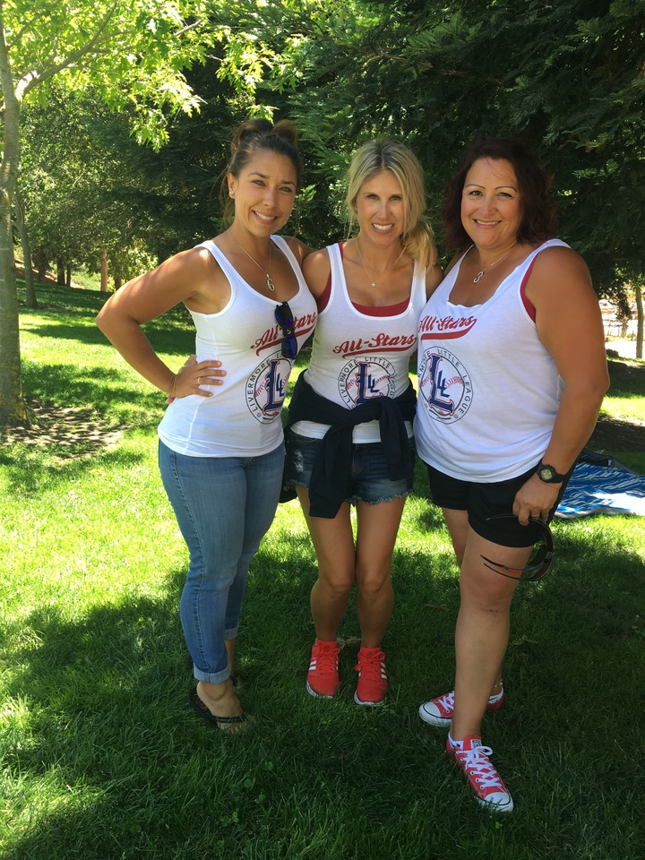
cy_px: 430
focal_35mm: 29
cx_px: 322
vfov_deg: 61.7
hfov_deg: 48.2
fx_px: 720
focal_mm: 4.15
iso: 25
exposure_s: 1/121
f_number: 2.2
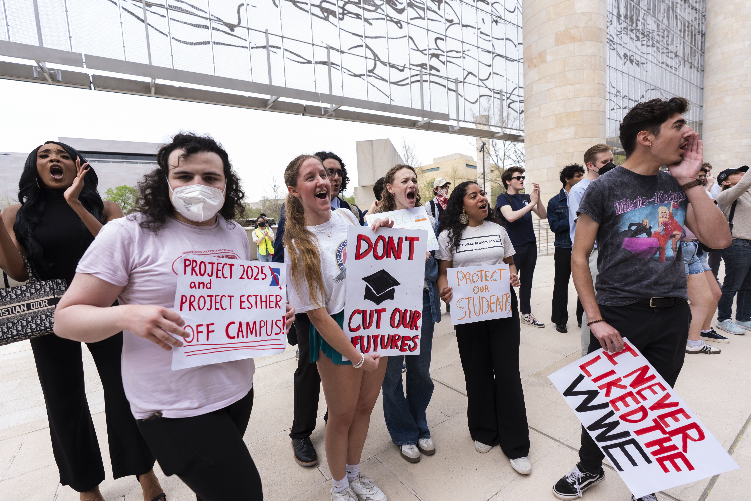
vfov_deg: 73.7
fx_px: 334
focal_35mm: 16
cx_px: 376
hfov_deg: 96.7
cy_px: 250
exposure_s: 1/500
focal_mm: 16
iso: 200
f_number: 4
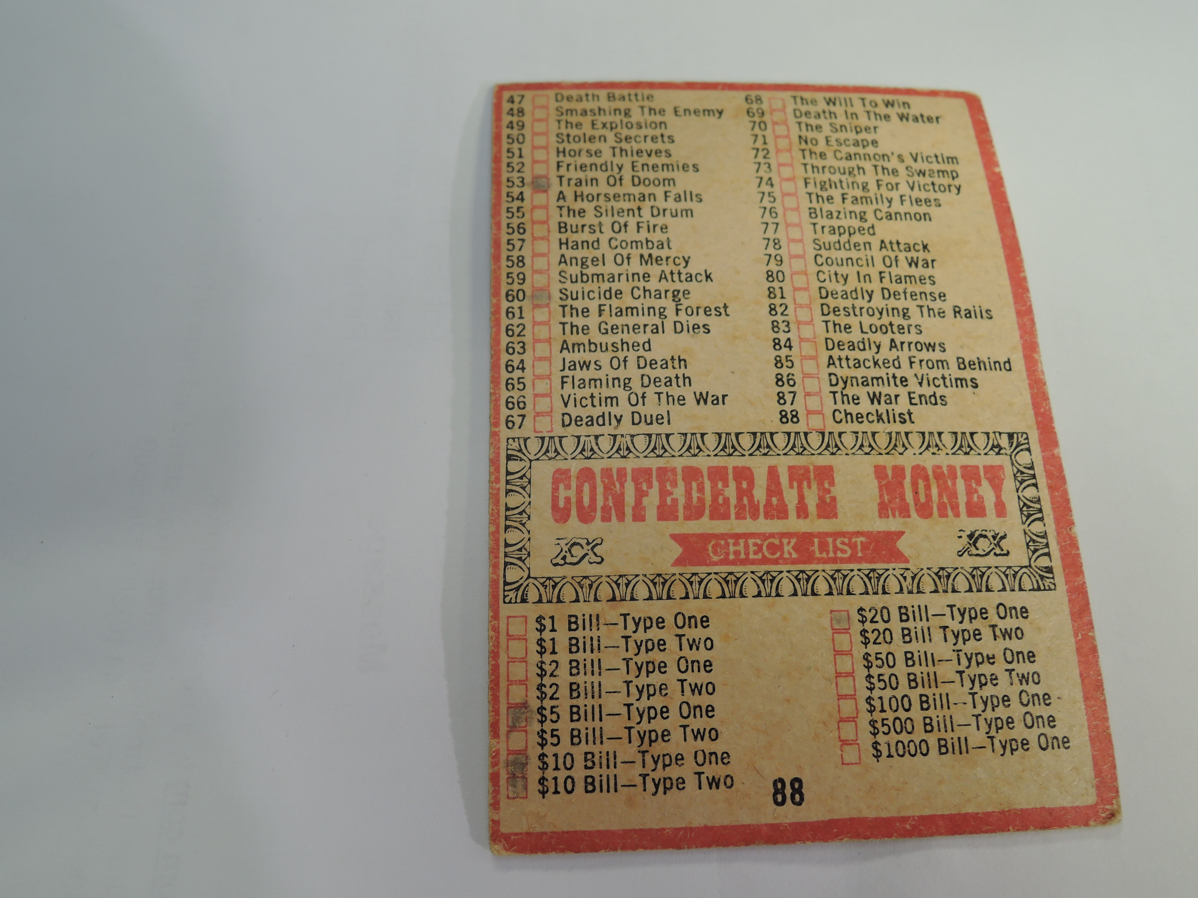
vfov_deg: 56.8
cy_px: 449
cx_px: 599
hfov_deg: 71.6
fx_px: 831
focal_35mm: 24
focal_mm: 5.1
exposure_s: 1/30
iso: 110
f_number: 2.8
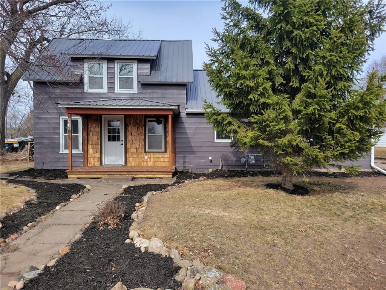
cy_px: 145
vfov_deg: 53.1
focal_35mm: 26
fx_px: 290
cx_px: 193
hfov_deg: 67.3
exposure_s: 1/1387
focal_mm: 5.4
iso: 40
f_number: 1.8
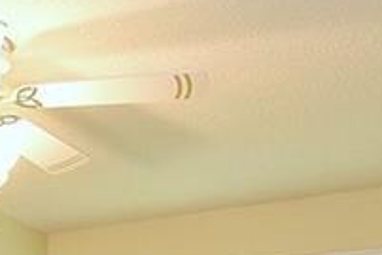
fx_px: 860
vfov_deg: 14.3
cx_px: -240
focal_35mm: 81
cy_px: 501
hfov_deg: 20.3
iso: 800
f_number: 4.5
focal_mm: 16
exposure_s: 1/80
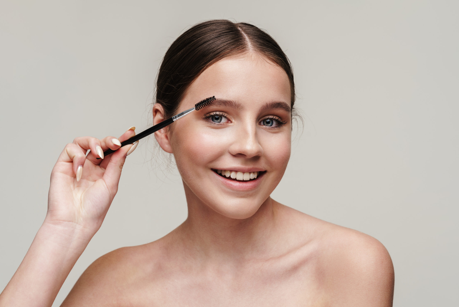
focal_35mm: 70
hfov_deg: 28.8
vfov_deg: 19.5
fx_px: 893
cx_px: 230
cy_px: 154
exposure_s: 1/125
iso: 125
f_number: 8
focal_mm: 70
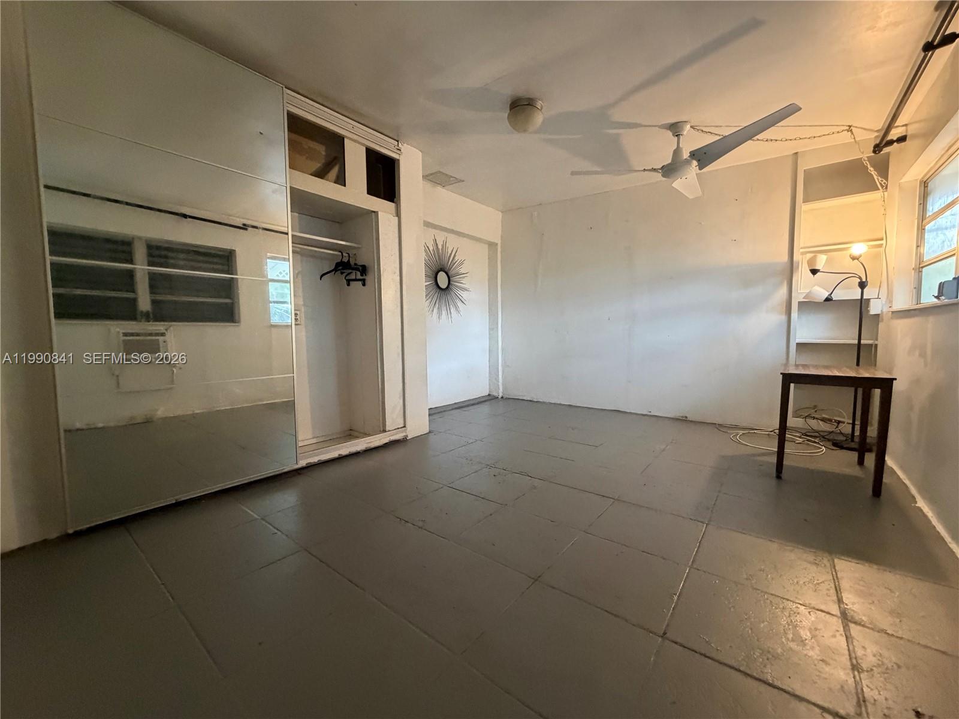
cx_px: 480
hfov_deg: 102.1
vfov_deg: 85.7
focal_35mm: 14
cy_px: 360
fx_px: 388
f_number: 2.2
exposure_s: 1/60
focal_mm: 2.22
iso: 500
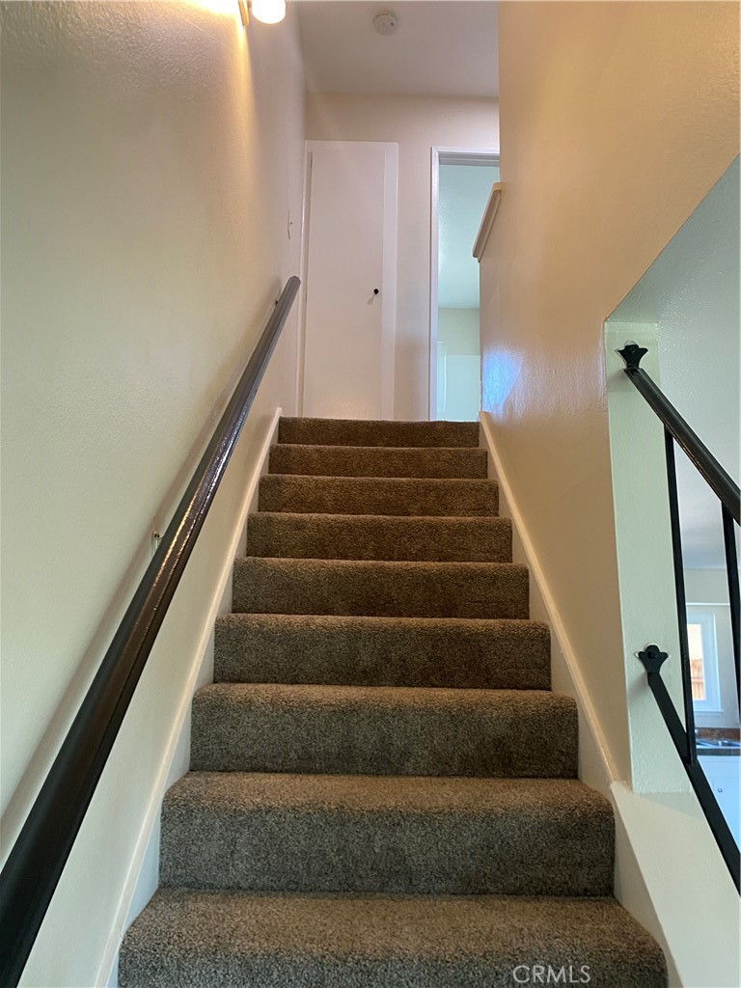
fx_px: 742
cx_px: 370
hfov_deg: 53.1
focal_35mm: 26
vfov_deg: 67.3
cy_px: 494
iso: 125
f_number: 1.8
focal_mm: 4.25
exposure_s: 1/60
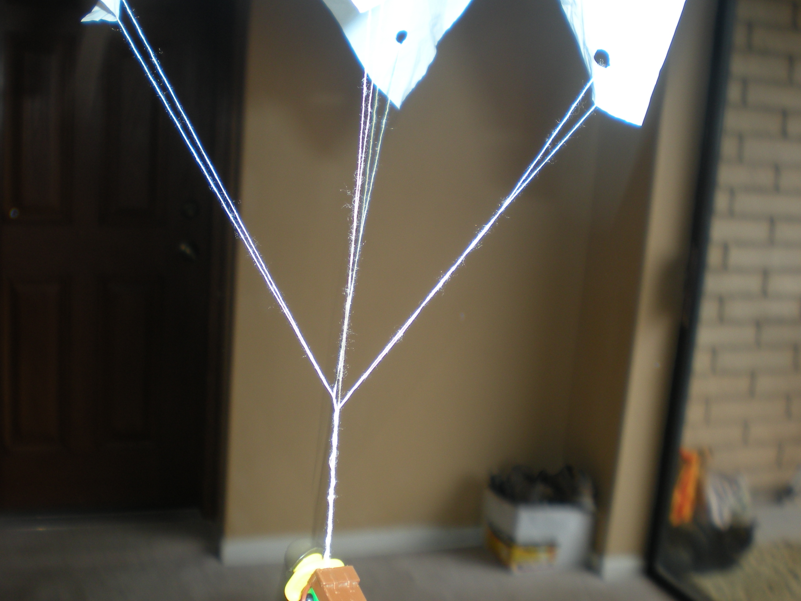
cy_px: 286
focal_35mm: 43
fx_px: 995
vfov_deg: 33.6
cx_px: 398
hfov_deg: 43.9
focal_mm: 6.3
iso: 64
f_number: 3.1
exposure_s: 1/36.1
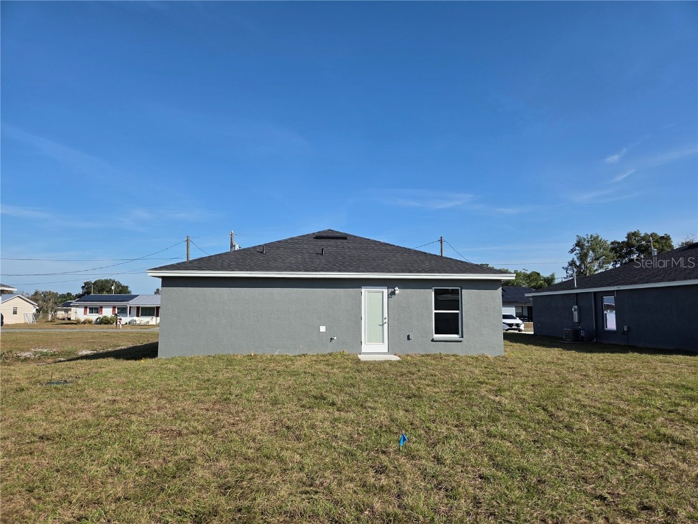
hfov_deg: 73.9
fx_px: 464
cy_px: 262
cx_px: 349
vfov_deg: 58.9
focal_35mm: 23
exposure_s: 1/6618
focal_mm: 5.4
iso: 80
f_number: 1.8
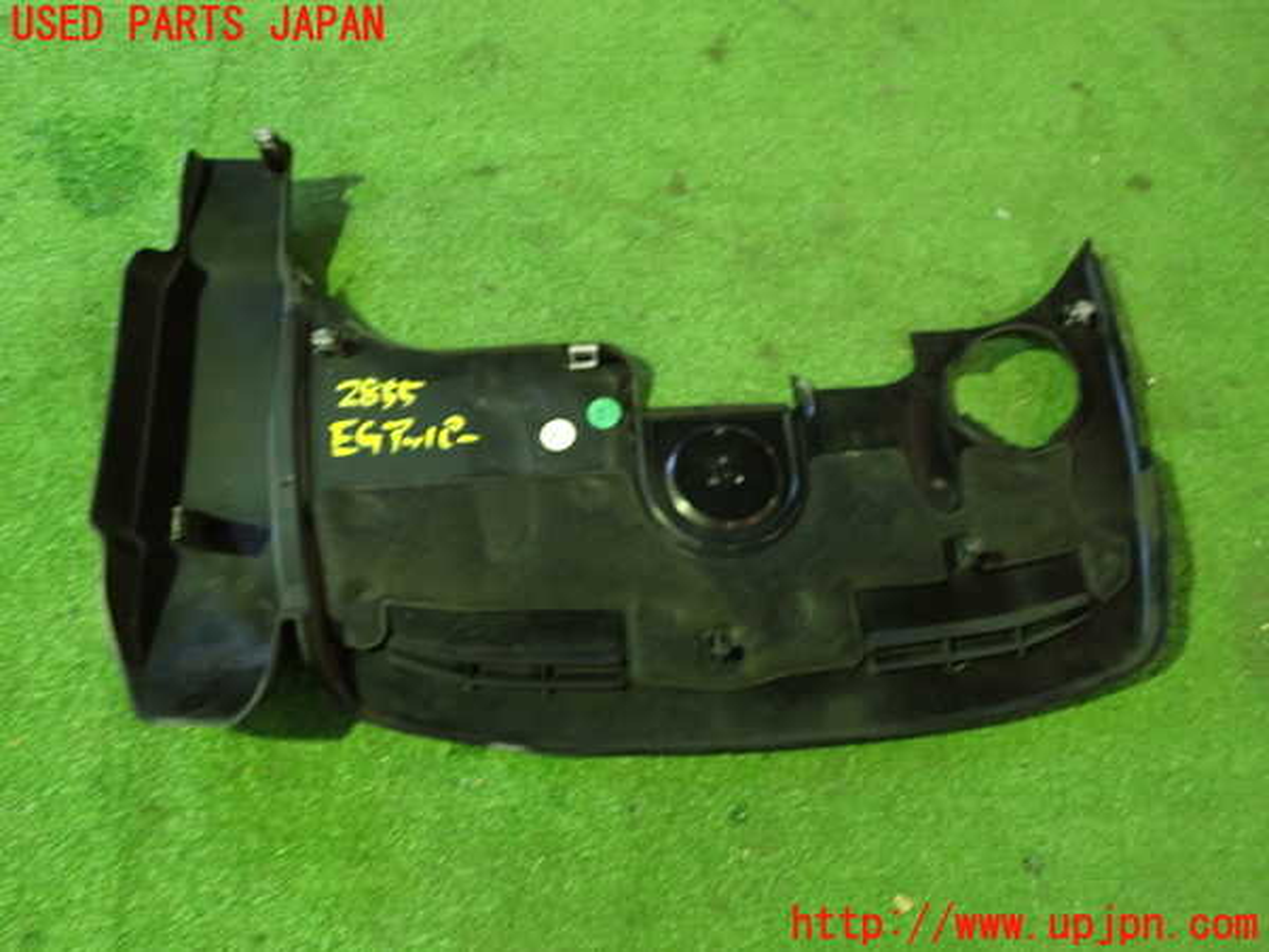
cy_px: 476
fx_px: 1100
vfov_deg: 46.8
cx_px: 634
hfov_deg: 60.0
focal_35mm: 30
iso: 800
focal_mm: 5.4
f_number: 2.3
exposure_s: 1/25
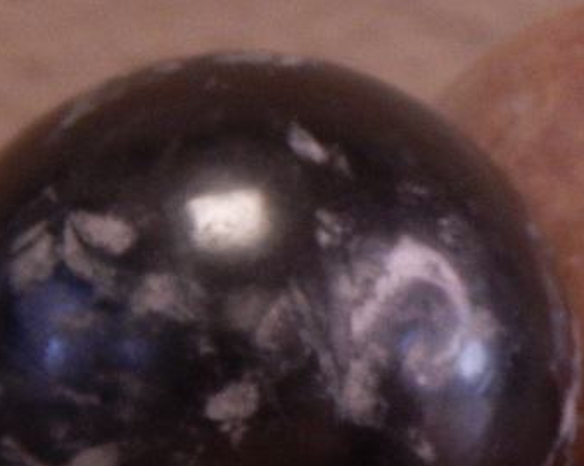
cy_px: 307
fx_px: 9587
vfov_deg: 2.8
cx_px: 947
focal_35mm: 555
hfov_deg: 3.5
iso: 400
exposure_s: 1/100
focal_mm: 28.7
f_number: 5.1
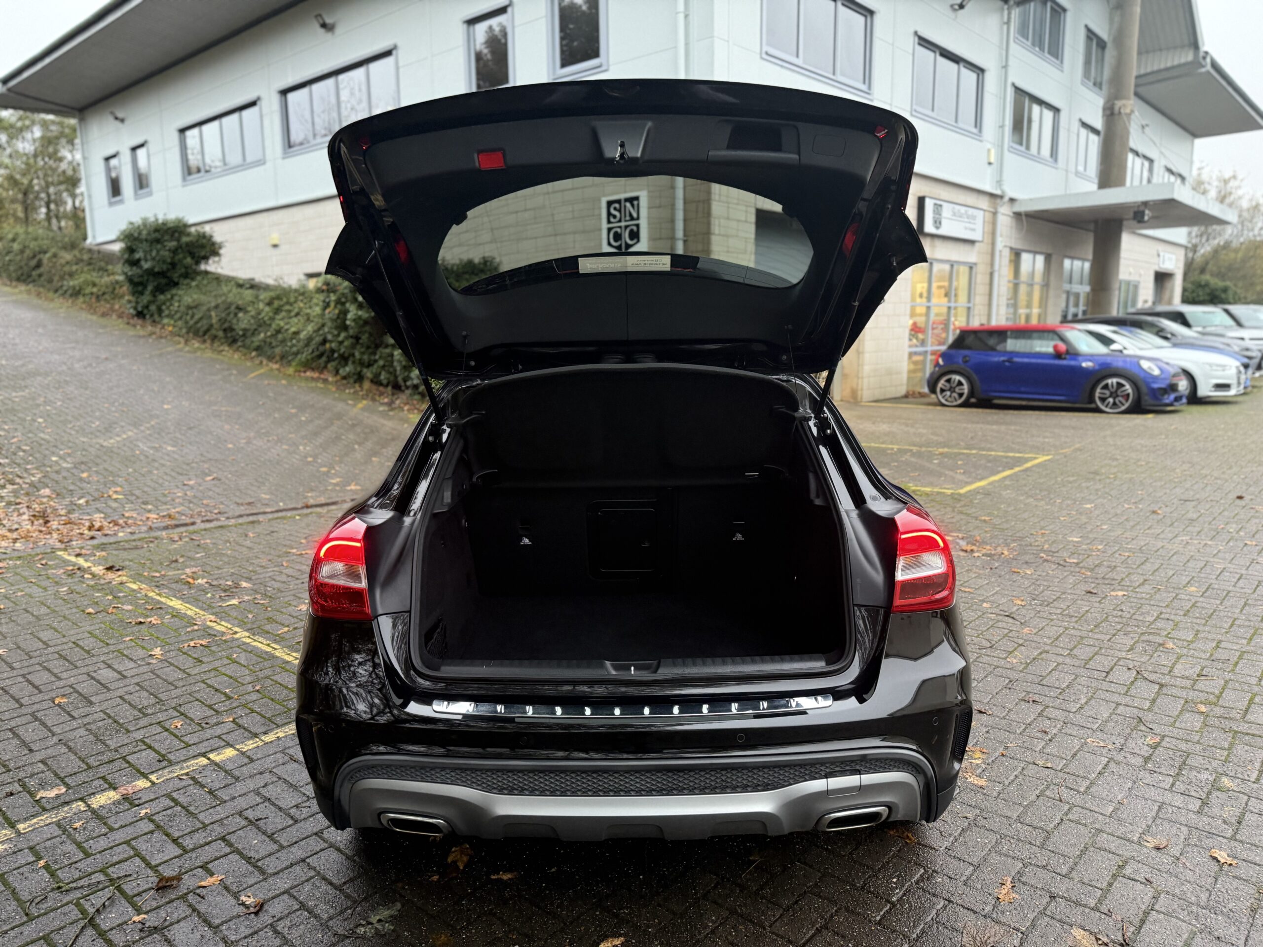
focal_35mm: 24
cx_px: 632
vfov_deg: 56.8
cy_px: 474
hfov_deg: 71.6
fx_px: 876
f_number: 1.78
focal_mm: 6.76
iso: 250
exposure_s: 1/42
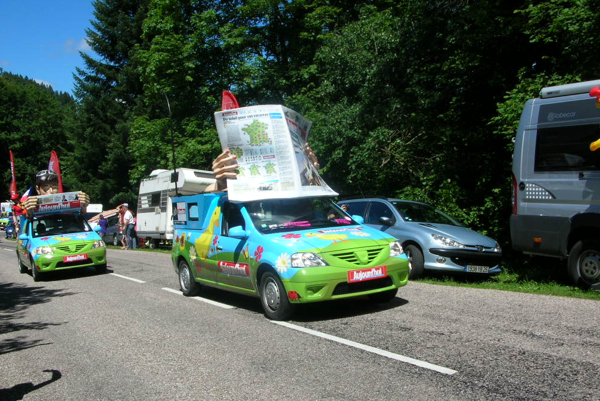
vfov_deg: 35.9
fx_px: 617
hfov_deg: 51.9
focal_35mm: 37
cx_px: 302
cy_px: 214
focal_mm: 5.8
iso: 50
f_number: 5.6
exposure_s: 1/353
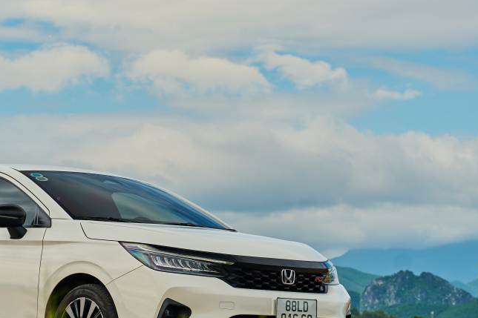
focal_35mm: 174
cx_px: 94
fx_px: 2310
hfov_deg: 11.8
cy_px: 204
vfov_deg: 7.9
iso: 50
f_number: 5.6
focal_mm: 70
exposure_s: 1/200
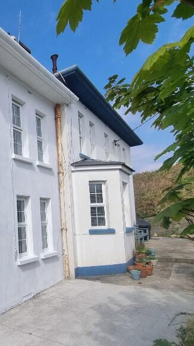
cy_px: 203
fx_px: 229
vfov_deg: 73.4
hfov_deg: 36.0
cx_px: -38
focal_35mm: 25
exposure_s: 1/2312
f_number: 2.2
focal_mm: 2.2
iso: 50
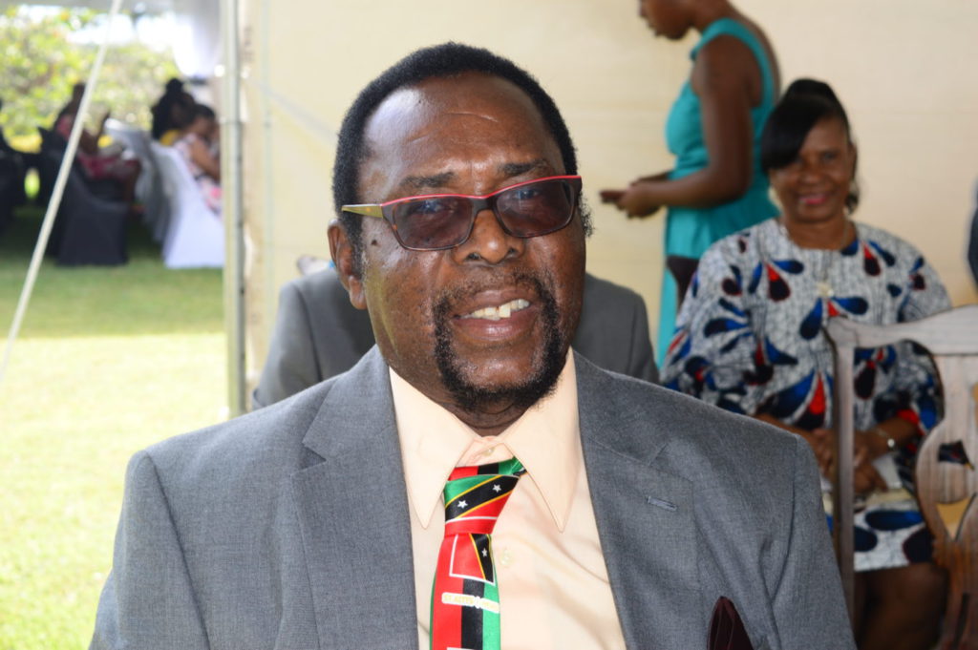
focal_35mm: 72
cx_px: 489
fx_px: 1954
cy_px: 325
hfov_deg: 28.1
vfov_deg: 18.9
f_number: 8
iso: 100
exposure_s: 1/60
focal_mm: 48
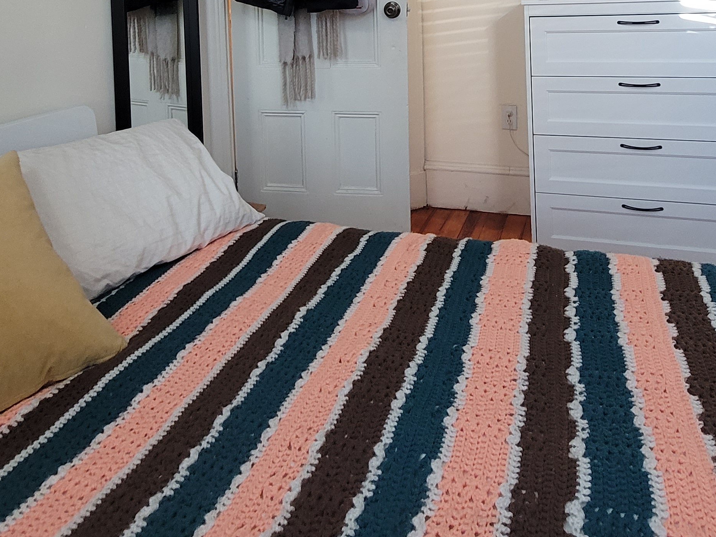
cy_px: 19
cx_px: 375
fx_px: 579
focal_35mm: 28
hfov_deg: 63.4
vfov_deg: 43.7
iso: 200
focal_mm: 1.74
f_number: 2.2
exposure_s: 1/59
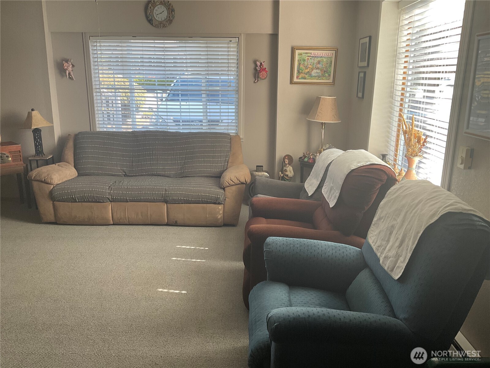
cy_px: 184
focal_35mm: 29
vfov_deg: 48.2
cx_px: 245
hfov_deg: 61.7
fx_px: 411
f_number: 1.8
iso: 64
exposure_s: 1/120
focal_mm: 3
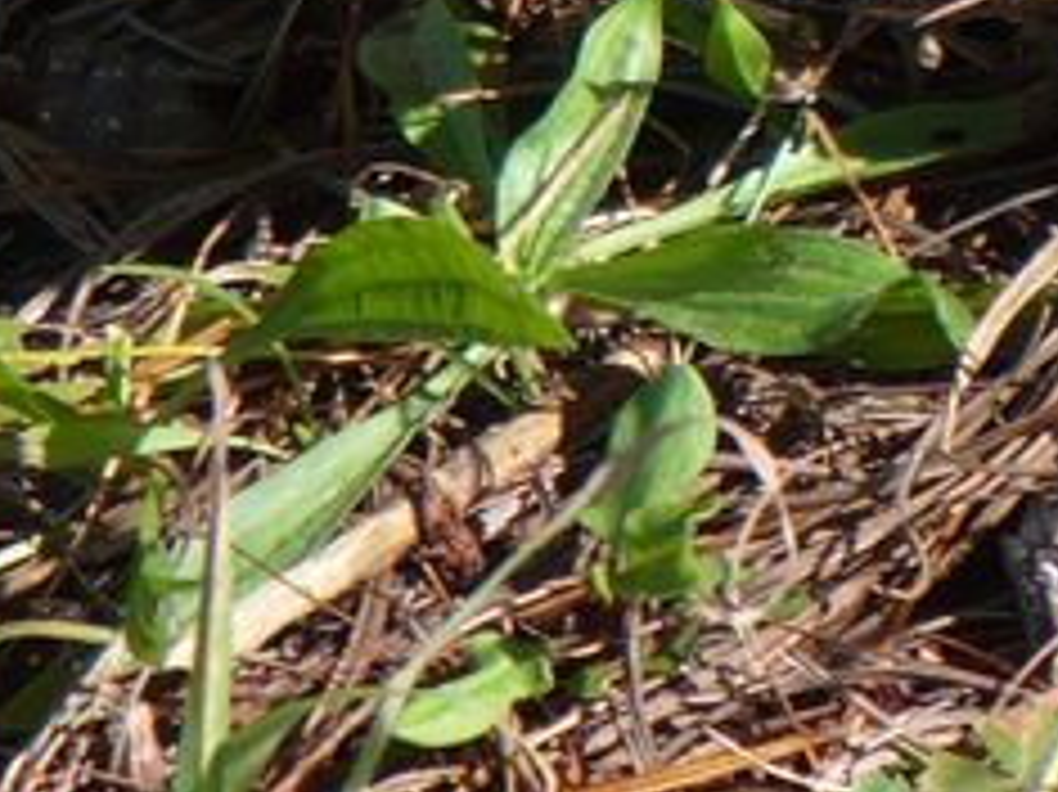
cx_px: 1585
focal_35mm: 871
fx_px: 26608
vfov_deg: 1.7
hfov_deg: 2.3
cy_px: -673
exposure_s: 1/250
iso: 100
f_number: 4.5
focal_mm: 36.6
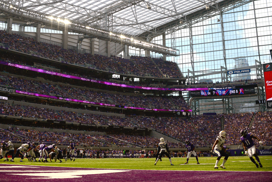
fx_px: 355
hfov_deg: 41.8
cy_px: 62
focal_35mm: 47
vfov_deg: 28.5
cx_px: 121
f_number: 5.6
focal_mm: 35
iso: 1250
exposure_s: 1/8000
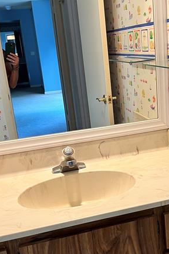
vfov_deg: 41.1
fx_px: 339
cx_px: 129
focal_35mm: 48
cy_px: 141
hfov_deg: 27.6
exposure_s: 1/60
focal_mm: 5.7
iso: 100
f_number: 1.5
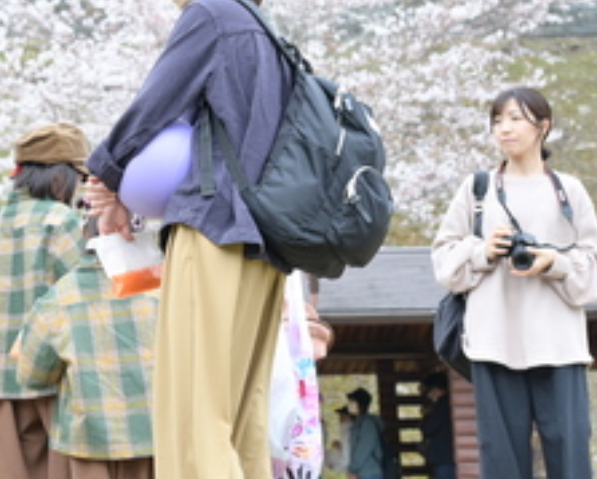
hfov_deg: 17.0
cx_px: -67
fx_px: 1928
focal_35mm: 109
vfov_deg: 14.1
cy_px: 84
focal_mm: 37
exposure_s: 1/160
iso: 100
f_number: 4
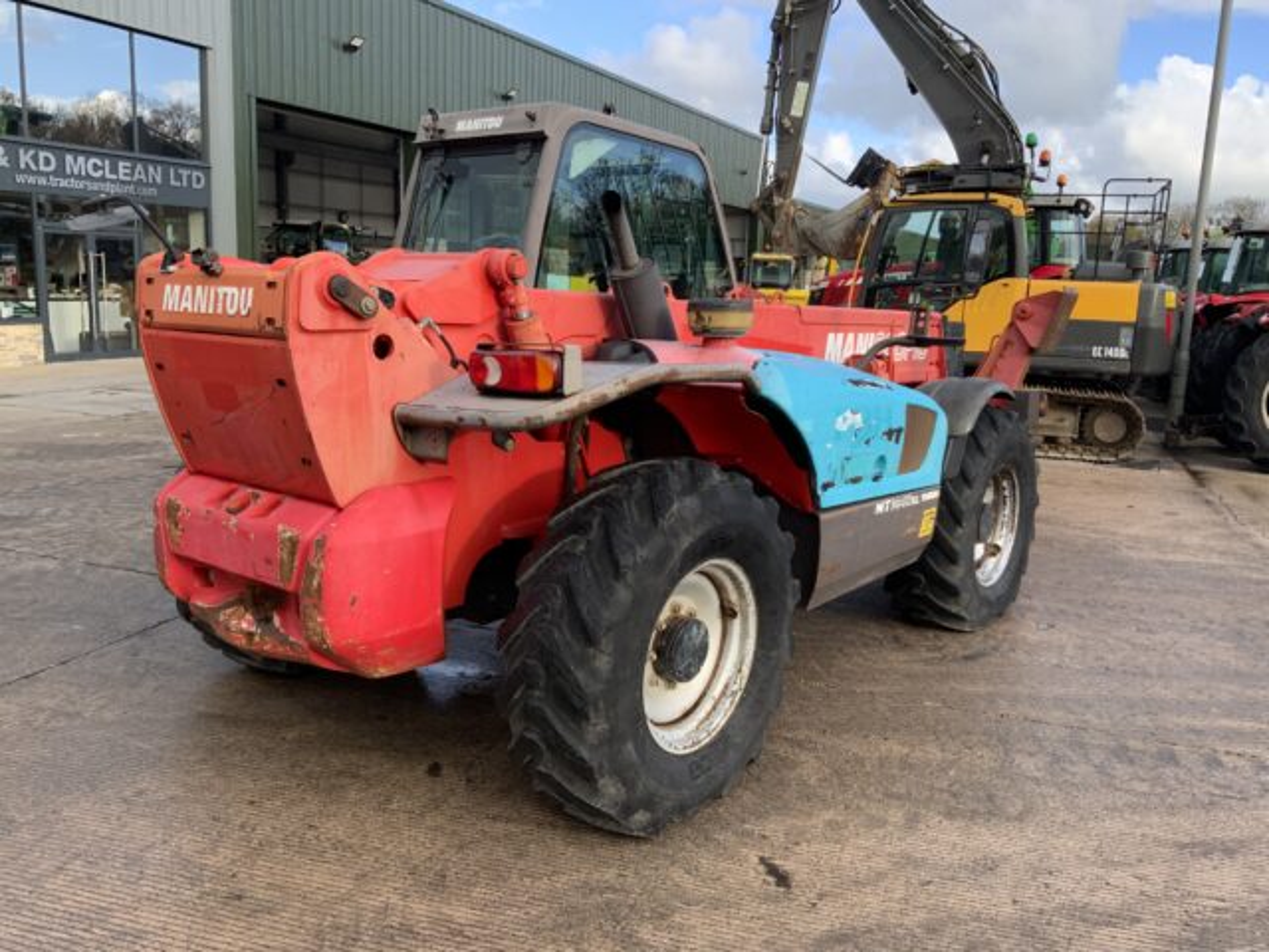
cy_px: 476
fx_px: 1063
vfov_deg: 48.2
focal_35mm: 29
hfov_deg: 61.7
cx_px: 634
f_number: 1.8
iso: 16
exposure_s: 1/318
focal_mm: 3
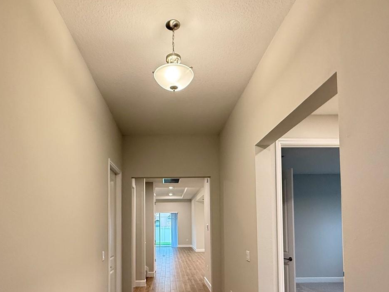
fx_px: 270
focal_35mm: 24
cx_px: 176
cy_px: 215
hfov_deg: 71.4
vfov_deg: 54.5
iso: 500
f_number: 2.2
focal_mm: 2.22
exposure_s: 1/60
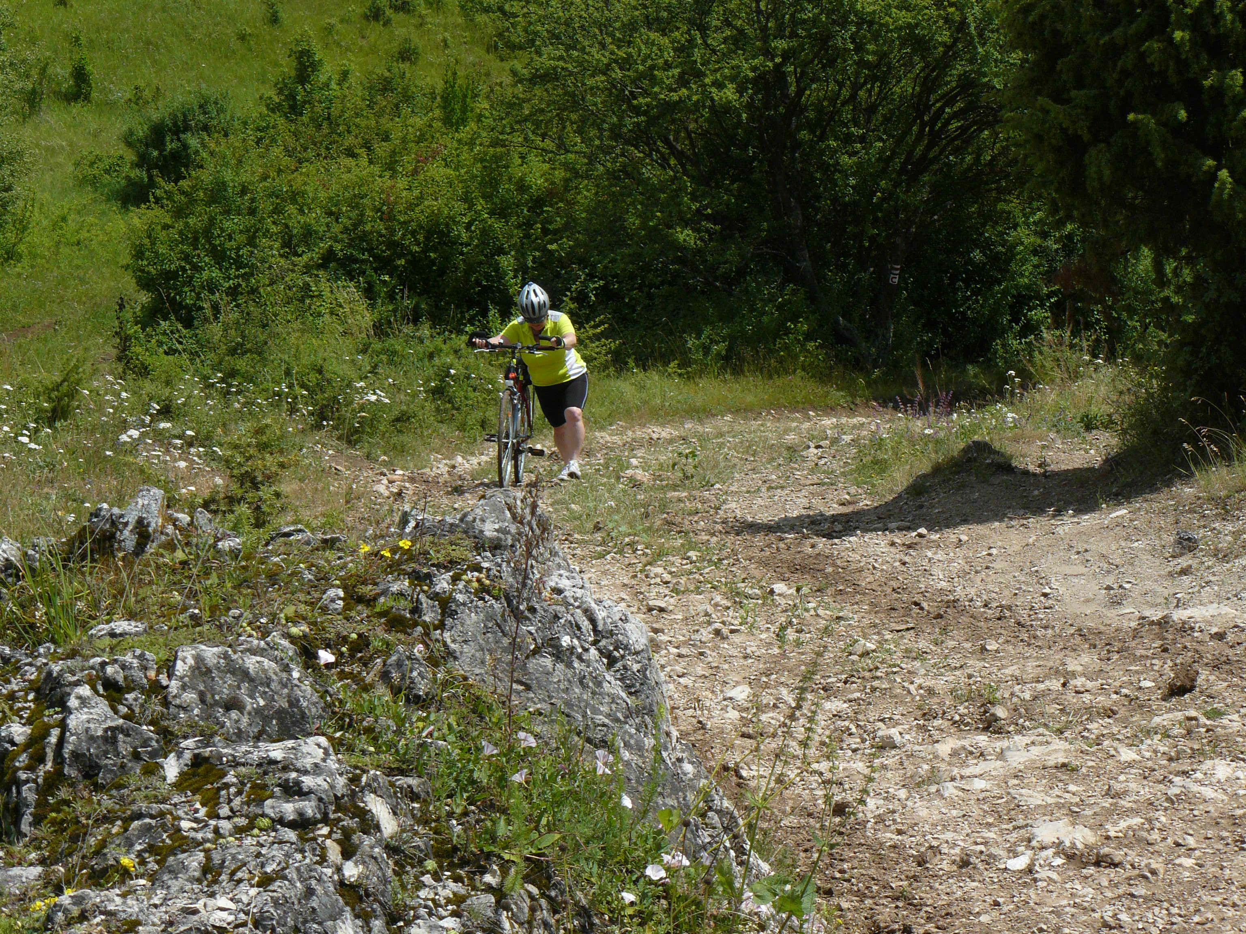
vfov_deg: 13.6
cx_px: 623
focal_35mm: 109
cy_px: 467
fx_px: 3923
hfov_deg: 18.0
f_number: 5.6
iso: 100
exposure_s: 1/500
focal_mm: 18.2
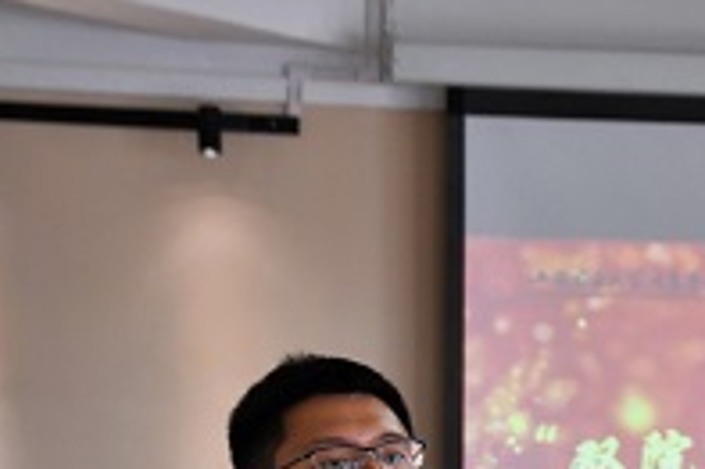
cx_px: 719
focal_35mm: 171
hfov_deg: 11.9
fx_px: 3339
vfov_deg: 7.9
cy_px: 644
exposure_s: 1/200
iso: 2000
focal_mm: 35
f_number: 4.2
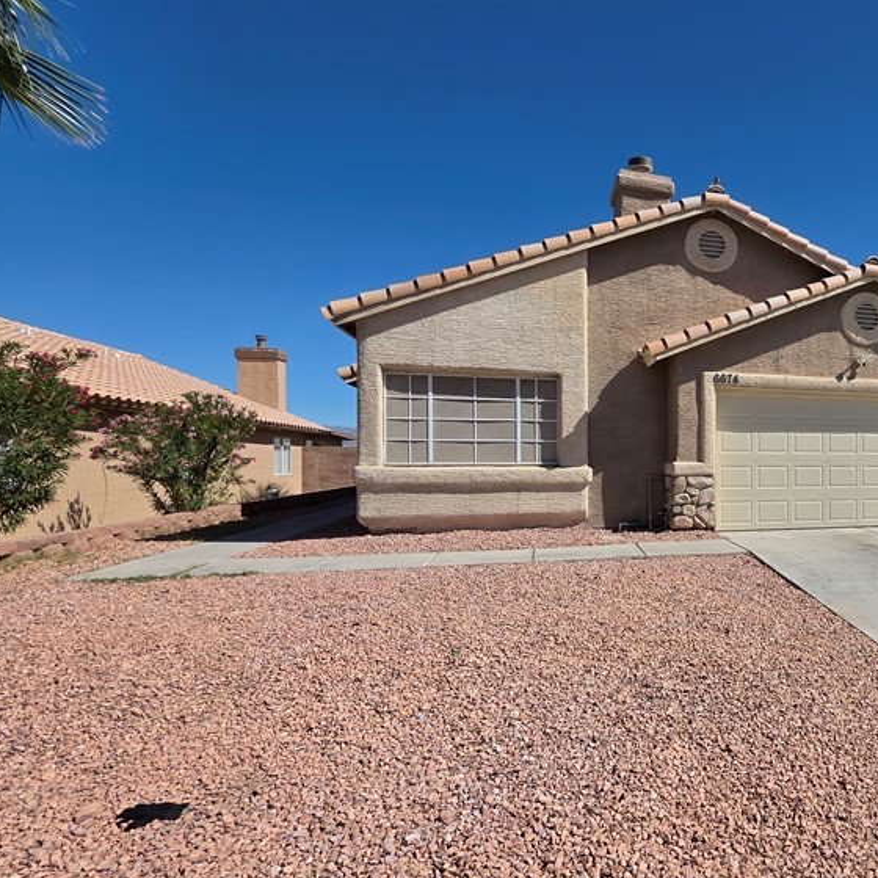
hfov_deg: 64.8
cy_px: 464
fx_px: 603
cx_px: 720
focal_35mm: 21
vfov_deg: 72.1
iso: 40
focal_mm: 2.2
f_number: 1.9
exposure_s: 1/4037
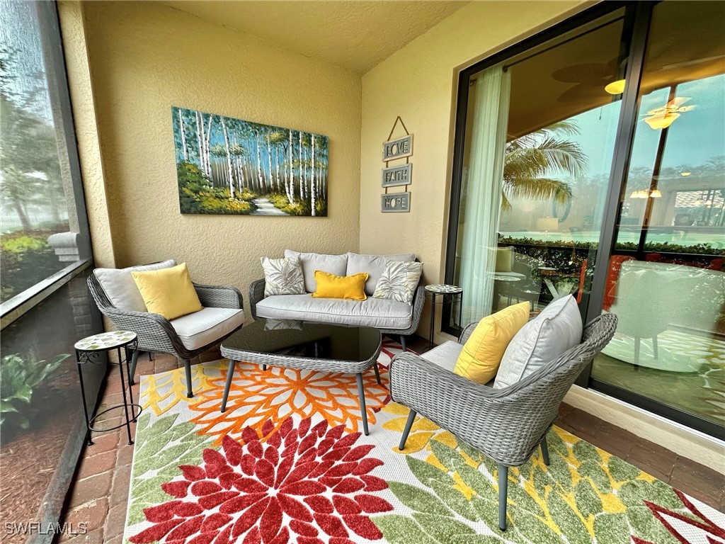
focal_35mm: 14
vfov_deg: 85.7
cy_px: 272
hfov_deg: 102.1
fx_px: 293
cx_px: 362
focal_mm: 2.22
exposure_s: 1/99
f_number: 2.2
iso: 100
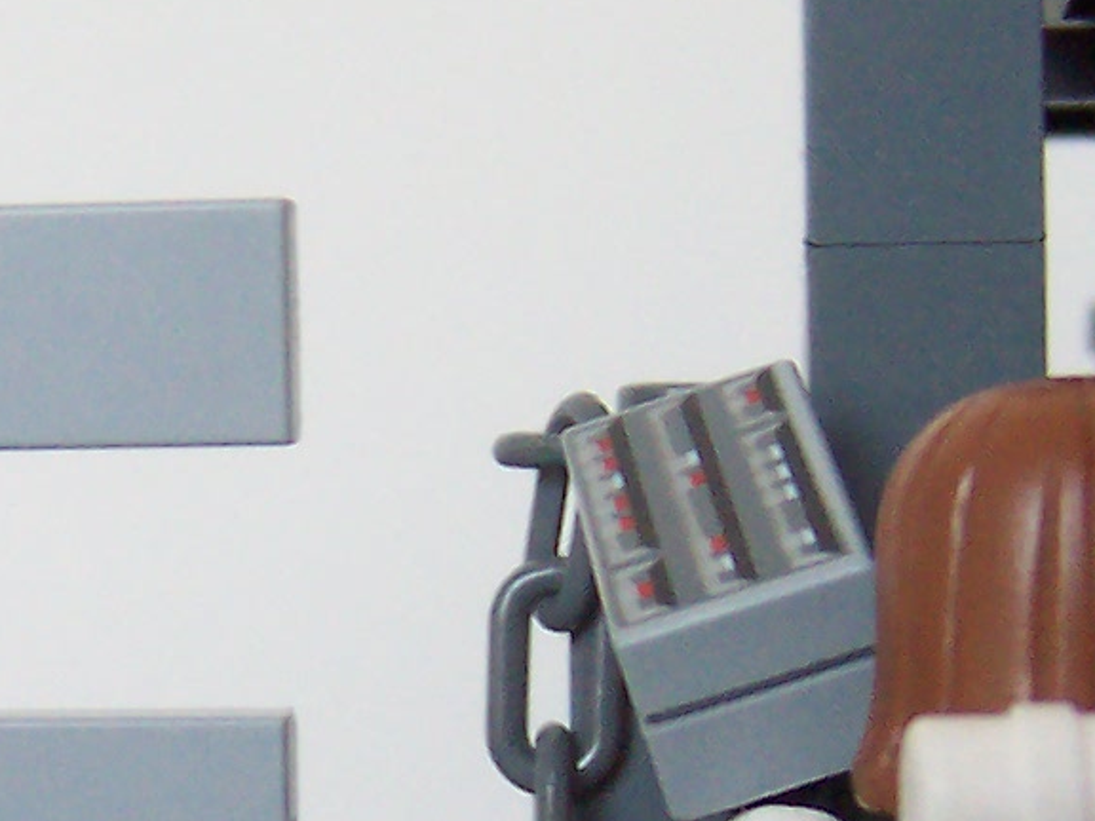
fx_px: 4017
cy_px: 766
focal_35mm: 127
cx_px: 188
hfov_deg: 15.4
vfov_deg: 11.6
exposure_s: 1/20
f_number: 2.8
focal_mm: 5.6
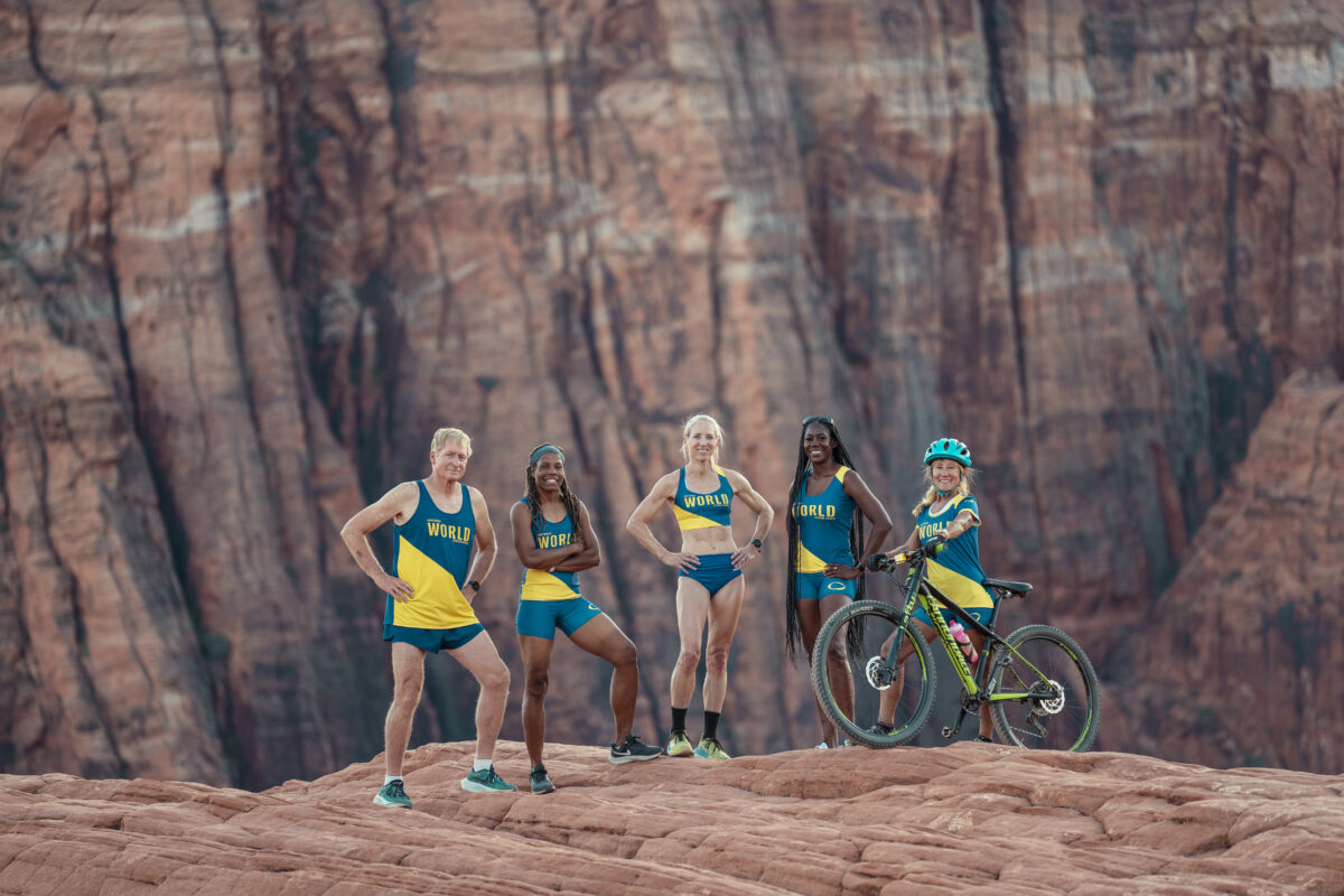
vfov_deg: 8.5
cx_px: 672
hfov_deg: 12.7
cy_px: 448
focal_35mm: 162
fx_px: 6048
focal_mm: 162
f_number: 2.8
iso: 200
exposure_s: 1/250
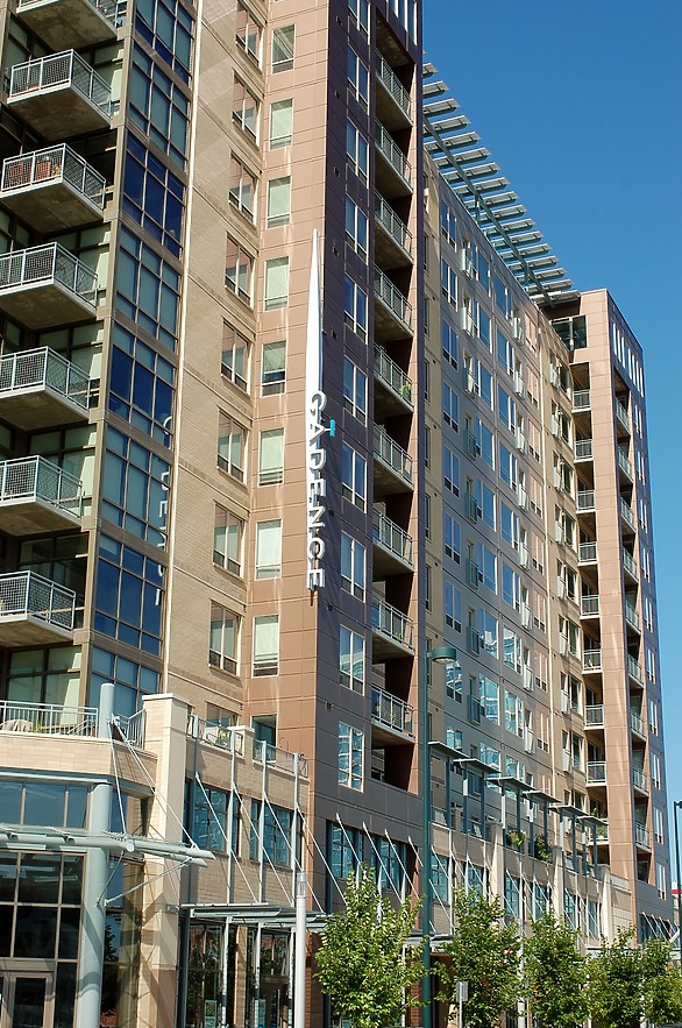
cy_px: 515
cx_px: 337
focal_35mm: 52
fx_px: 1482
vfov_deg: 38.2
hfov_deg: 25.9
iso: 200
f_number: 10
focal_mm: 34
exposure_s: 1/250
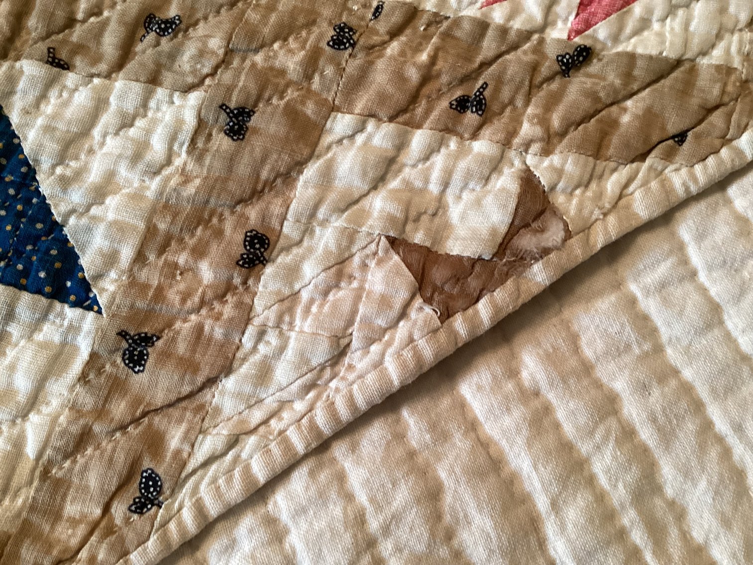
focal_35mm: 31
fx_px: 674
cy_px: 282
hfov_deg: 58.3
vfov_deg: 45.4
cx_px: 376
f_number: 2.4
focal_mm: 3.3
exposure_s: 1/50
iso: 200
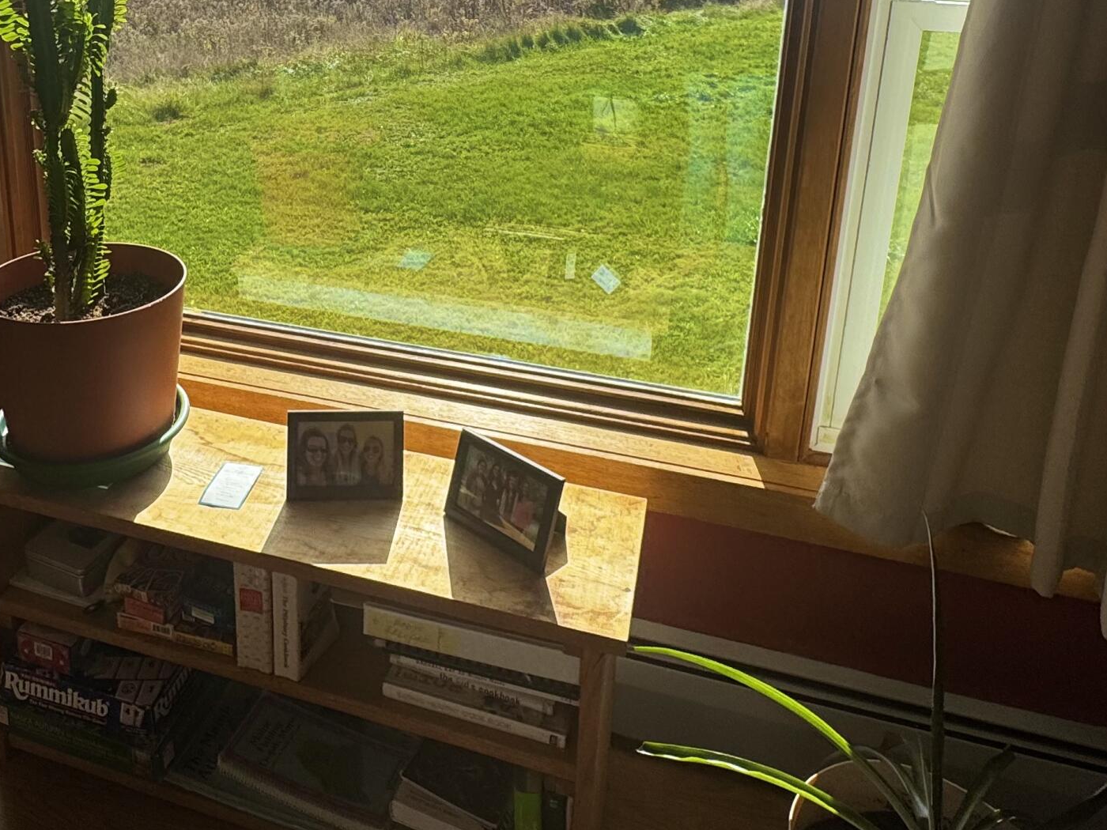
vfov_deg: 43.8
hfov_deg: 59.2
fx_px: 959
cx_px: 420
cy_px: 127
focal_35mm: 30
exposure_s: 1/1420
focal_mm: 2.22
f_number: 2.2
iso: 50
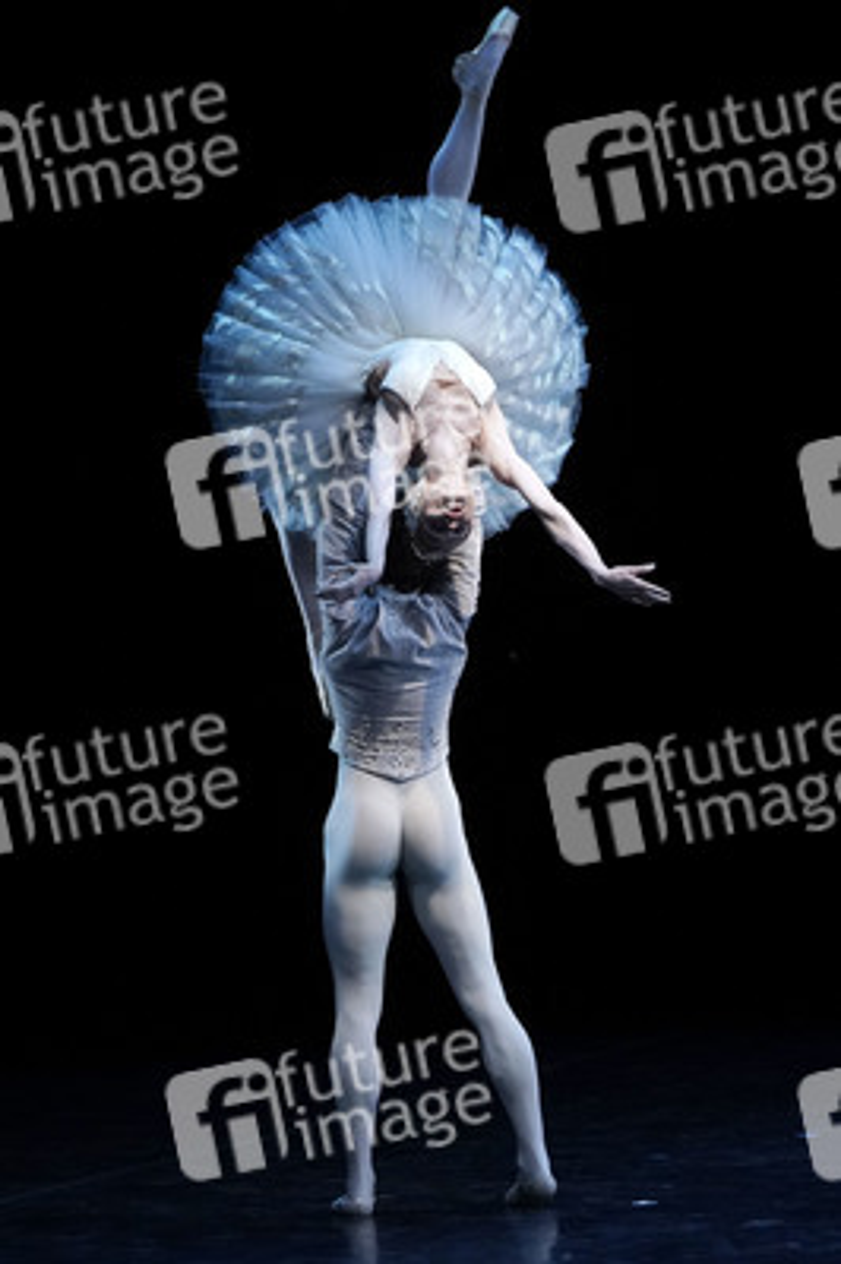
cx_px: 420
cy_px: 632
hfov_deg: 6.9
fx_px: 7020
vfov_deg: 10.3
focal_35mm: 200
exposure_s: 1/640
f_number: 6.3
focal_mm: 200
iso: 6400
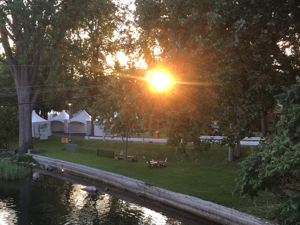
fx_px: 373
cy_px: 129
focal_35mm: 43
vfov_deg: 33.5
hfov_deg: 43.6
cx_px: 116
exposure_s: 1/60
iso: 32
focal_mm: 4.15
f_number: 2.2
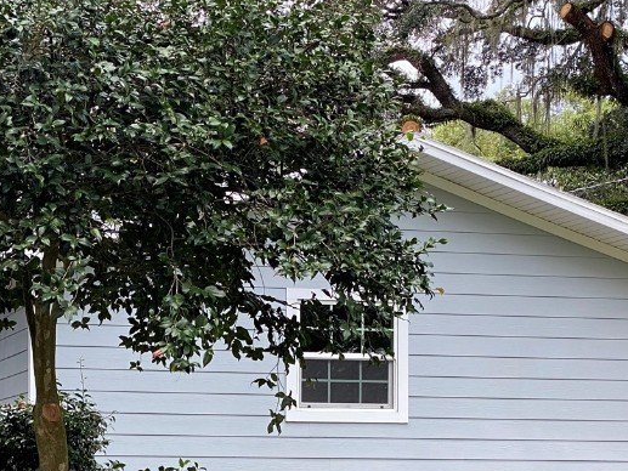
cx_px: 183
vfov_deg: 14.2
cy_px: 459
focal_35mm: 103
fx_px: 1869
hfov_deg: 19.0
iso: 20
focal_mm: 6
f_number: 2
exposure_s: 1/254
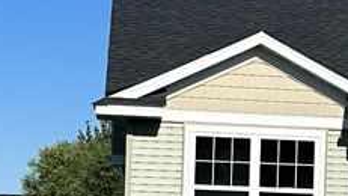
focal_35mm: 157
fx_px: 1449
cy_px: 204
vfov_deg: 7.7
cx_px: 292
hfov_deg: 13.6
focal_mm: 5.7
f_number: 1.5
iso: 50
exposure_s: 1/7463
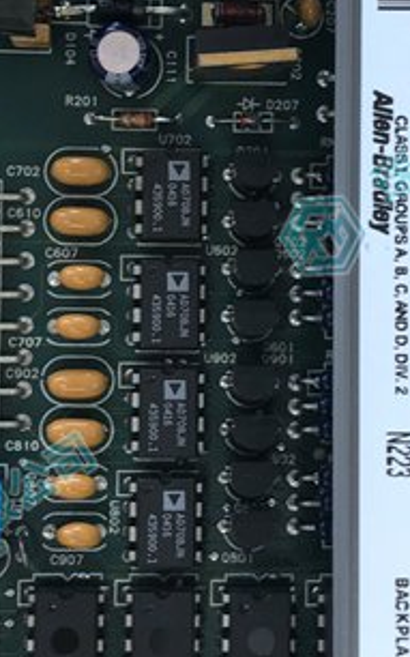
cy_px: 245
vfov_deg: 21.4
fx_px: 1736
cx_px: 219
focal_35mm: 97
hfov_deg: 13.5
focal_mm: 3.99
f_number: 1.8
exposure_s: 1/50
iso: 32
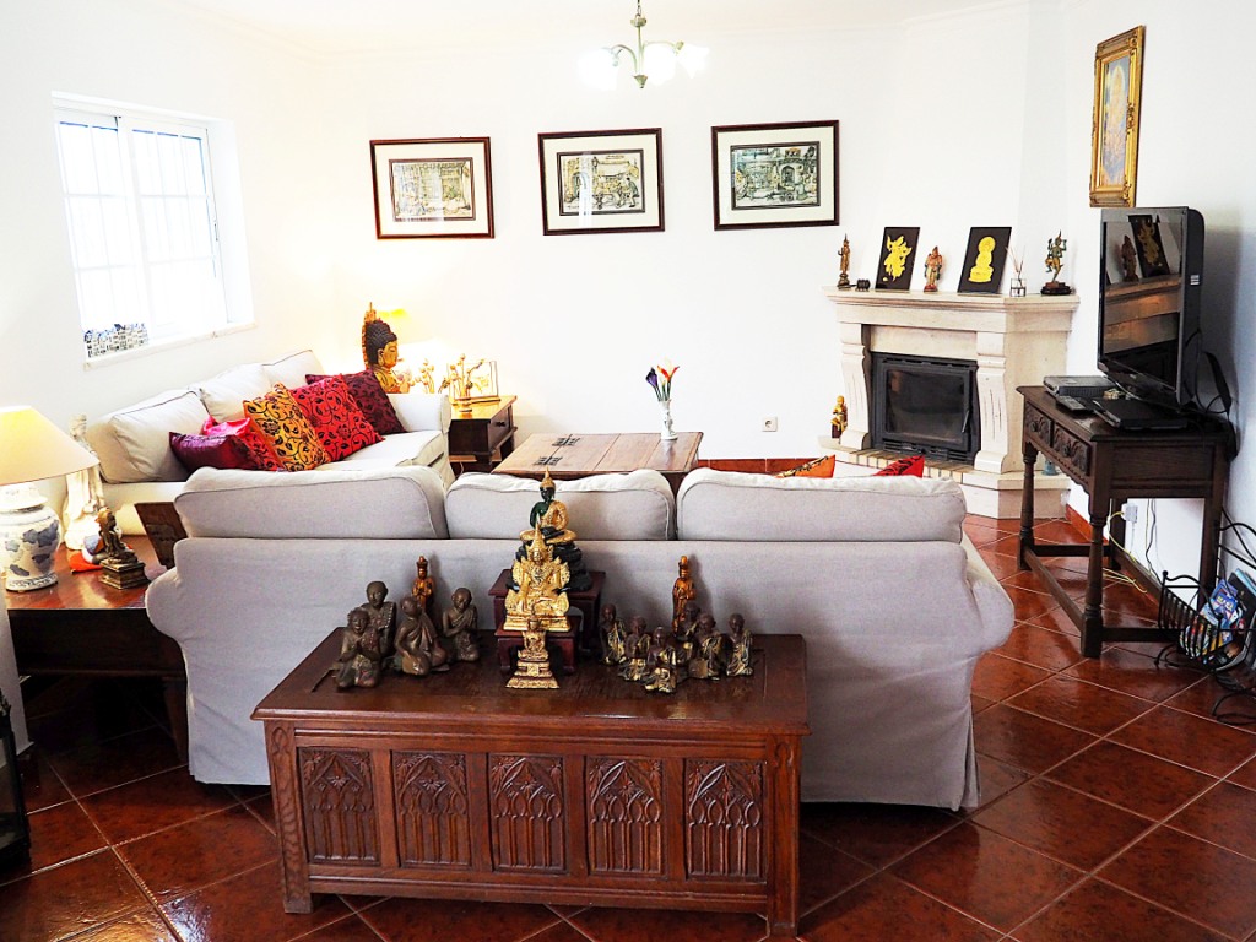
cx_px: 628
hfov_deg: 56.8
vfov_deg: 44.2
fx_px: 1161
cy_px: 471
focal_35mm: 32
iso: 1000
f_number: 3.6
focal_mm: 16
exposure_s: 1/60
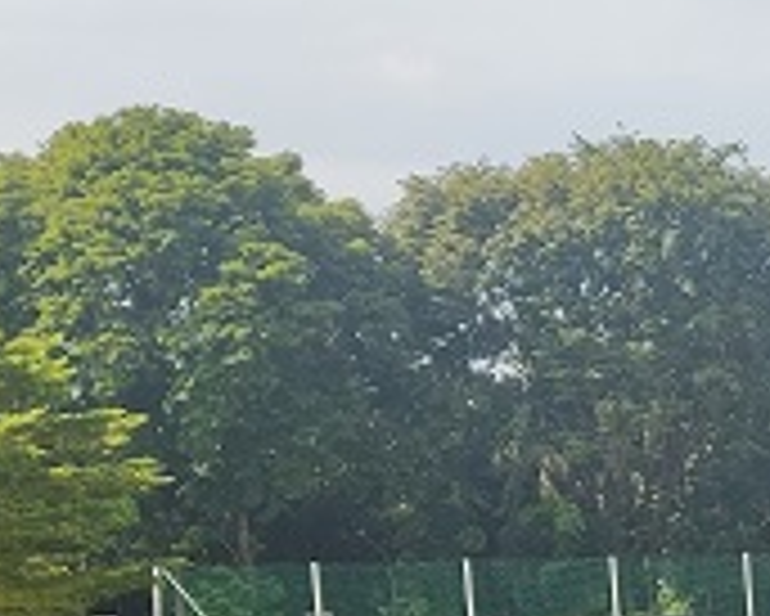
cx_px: 1261
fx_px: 2166
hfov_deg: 17.4
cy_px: 836
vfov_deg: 15.3
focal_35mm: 95
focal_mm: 4.71
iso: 50
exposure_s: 1/958
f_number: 1.79
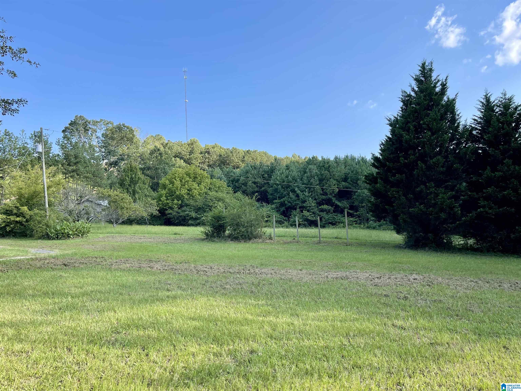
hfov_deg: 69.4
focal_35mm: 25
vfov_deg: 54.9
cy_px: 196
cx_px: 260
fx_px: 376
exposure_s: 1/1370
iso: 32
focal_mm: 5.1
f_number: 1.6
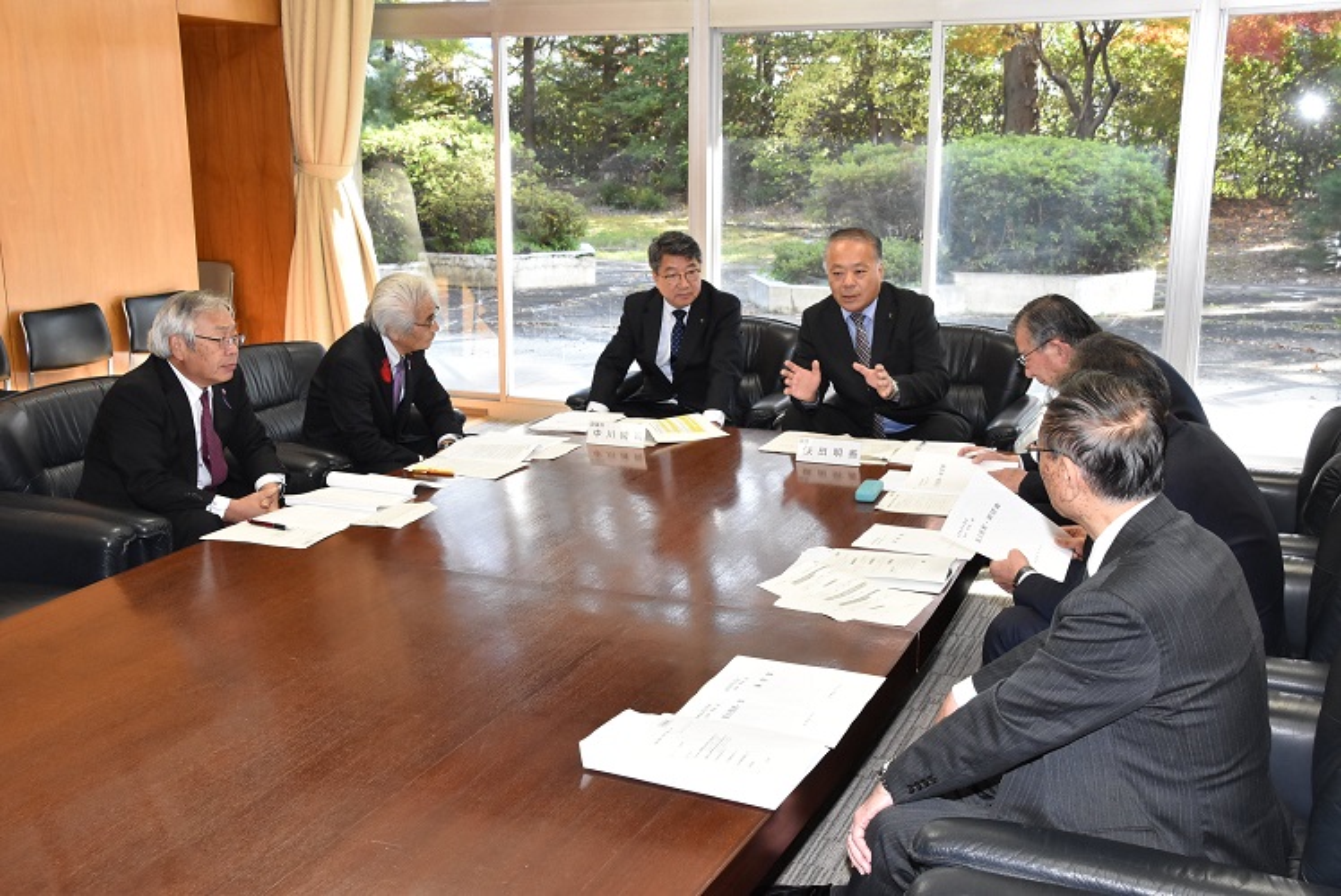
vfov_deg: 34.3
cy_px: 448
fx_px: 1454
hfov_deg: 49.5
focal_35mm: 39
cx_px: 670
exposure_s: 1/125
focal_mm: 26
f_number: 8
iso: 1600
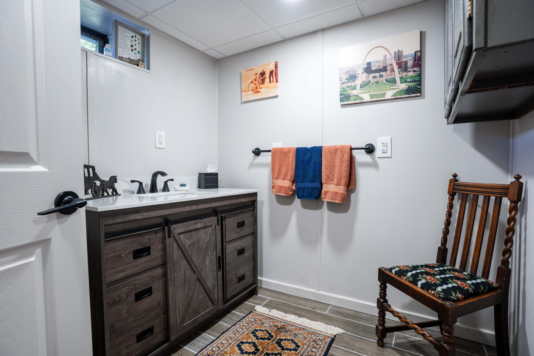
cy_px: 178
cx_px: 267
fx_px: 252
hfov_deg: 93.3
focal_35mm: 17
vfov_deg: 70.4
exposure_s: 1/13
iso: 100
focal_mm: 17
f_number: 5
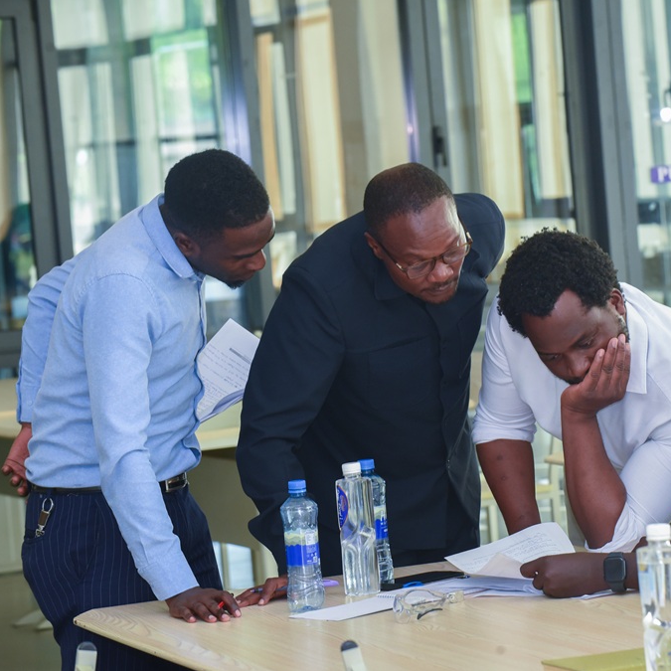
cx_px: 469
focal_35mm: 160
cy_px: 335
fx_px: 3509
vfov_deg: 10.9
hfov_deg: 10.9
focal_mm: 125
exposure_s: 1/125
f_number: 8
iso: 2000
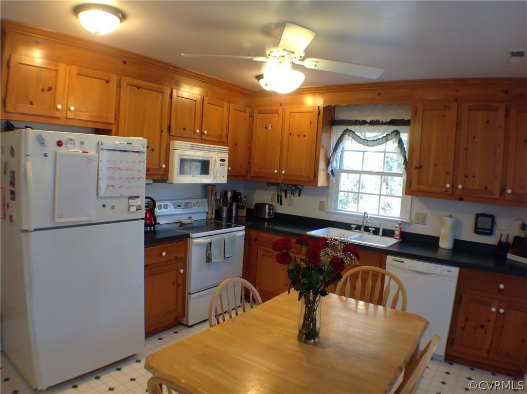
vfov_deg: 40.6
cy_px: 197
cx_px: 264
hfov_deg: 52.7
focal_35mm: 35
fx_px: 532
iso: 64
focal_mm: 4.28
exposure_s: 1/15
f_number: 2.4
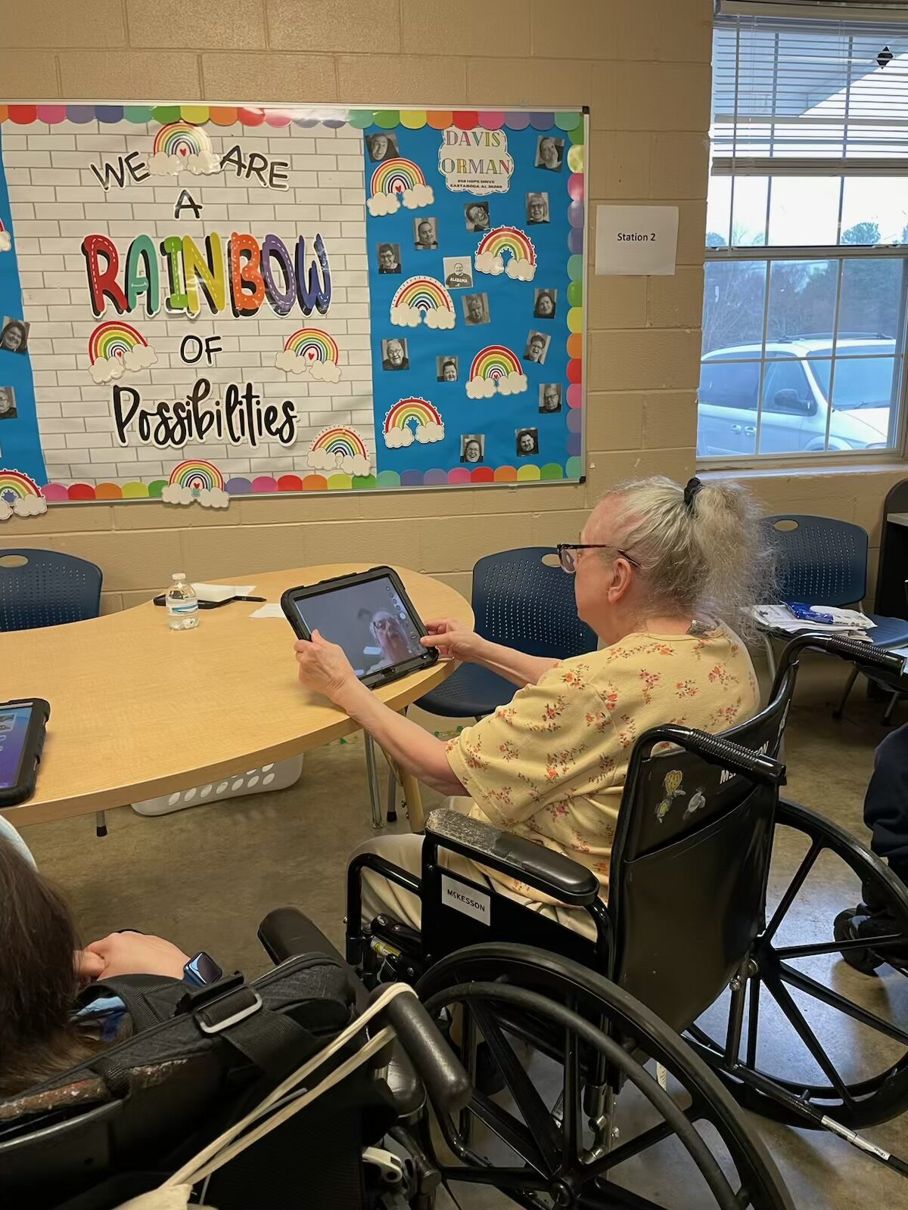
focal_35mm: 26
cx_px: 454
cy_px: 605
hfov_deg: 53.1
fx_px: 909
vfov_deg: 67.3
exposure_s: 1/60
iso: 100
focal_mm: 4.2
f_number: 1.6
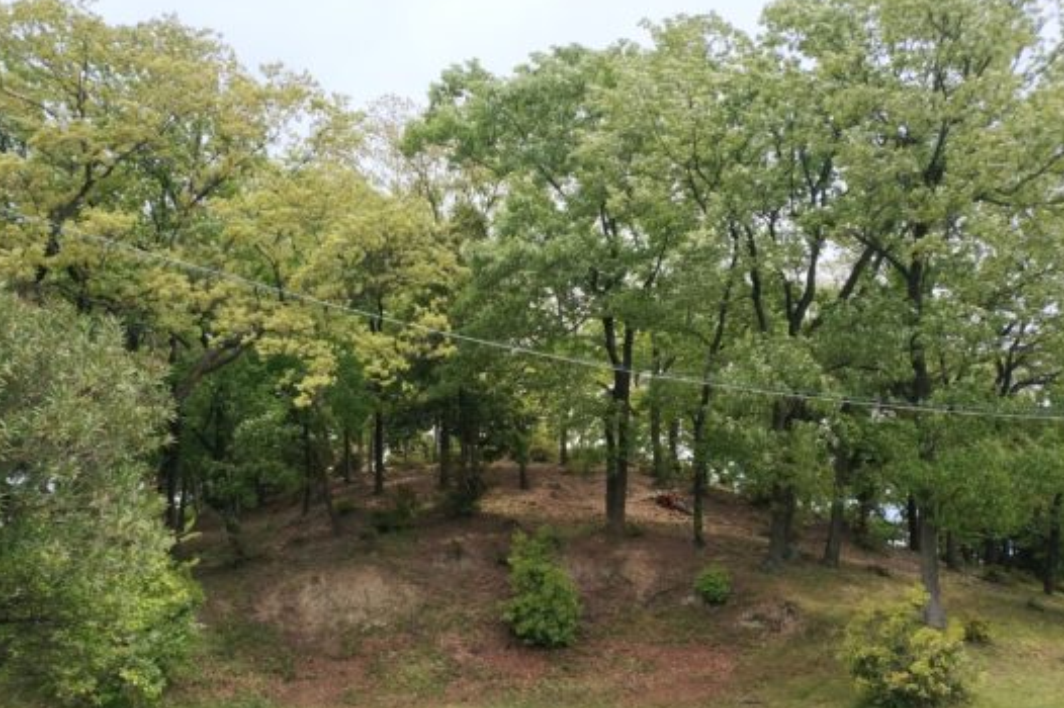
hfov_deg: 50.7
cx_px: 485
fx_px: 1122
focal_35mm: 38
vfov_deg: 34.9
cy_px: 431
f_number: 2
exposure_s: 1/1589
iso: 244
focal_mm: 4.5
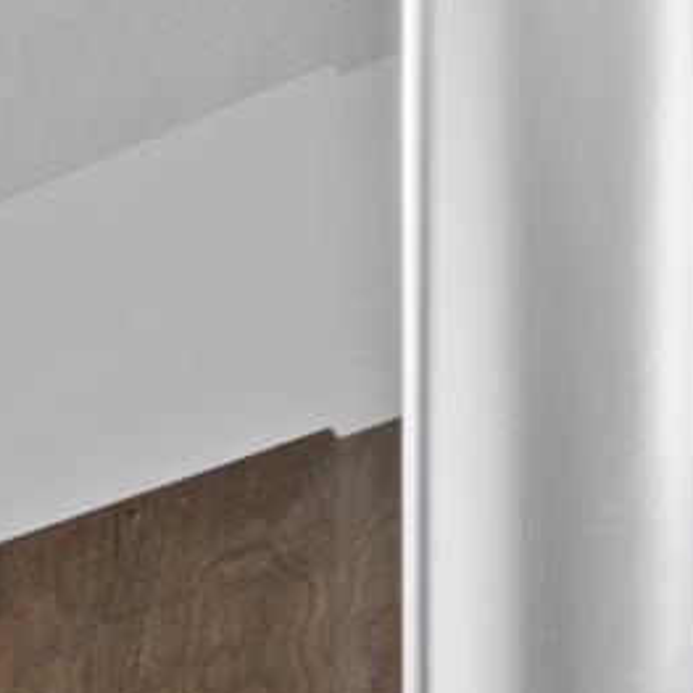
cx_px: -2237
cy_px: 1787
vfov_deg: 11.8
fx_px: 2559
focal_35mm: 113
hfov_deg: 7.7
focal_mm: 14
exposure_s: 2.5
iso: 100
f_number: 9
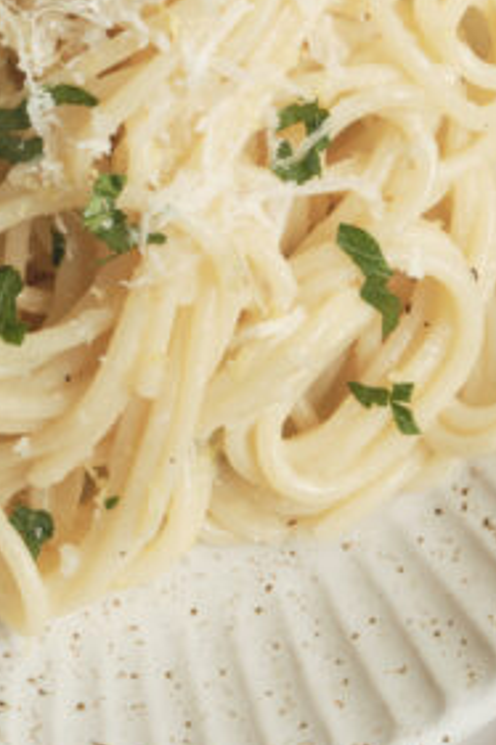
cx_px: 36
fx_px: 5359
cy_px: 85
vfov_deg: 7.9
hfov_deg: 5.3
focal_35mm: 259
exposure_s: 1/250
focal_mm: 47.6
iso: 160
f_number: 9
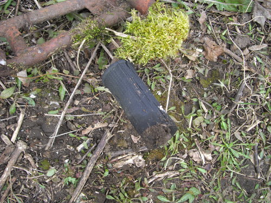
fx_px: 297
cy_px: 102
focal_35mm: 38
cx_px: 136
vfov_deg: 37.7
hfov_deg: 49.0
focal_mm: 7.9
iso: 100
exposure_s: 1/100
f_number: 2.8
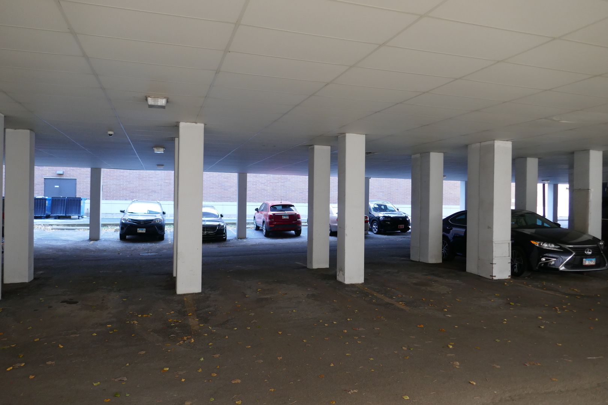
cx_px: 304
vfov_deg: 51.3
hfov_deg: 71.5
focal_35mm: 25
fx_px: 422
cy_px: 202
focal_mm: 9.1
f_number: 2.8
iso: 500
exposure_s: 1/60
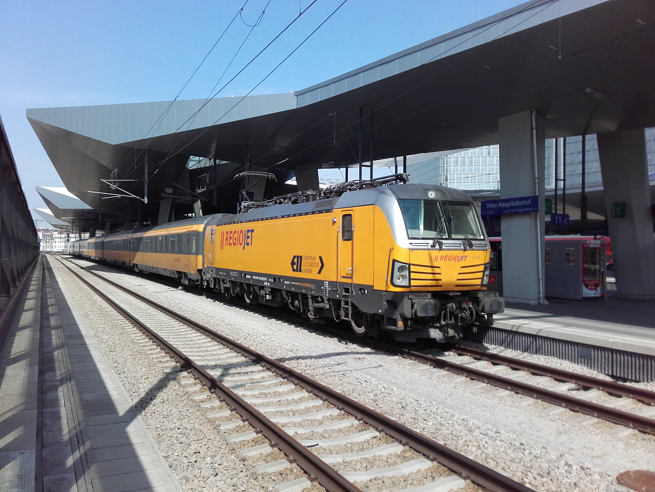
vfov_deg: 45.4
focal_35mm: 31
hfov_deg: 58.4
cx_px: 328
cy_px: 246
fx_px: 587
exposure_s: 1/950
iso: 50
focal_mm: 3.31
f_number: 2.2
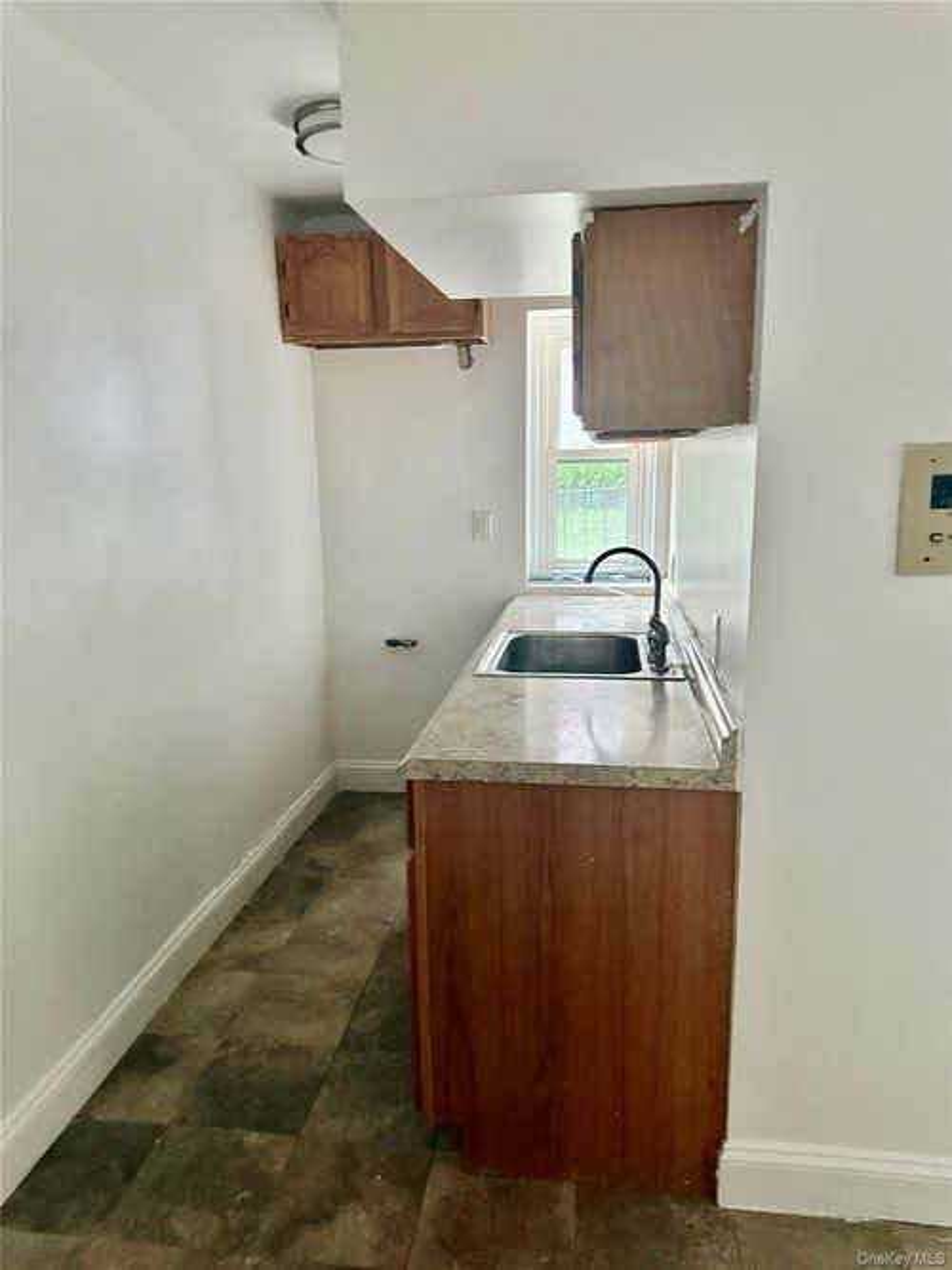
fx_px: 880
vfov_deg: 71.6
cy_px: 635
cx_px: 476
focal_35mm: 24
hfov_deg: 56.8
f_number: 1.78
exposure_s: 1/40
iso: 1000
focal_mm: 6.76
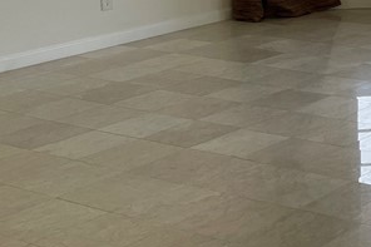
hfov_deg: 19.0
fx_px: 927
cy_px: -80
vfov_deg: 14.5
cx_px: 602
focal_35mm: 90
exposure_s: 1/310
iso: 32
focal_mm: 5.1
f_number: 1.6
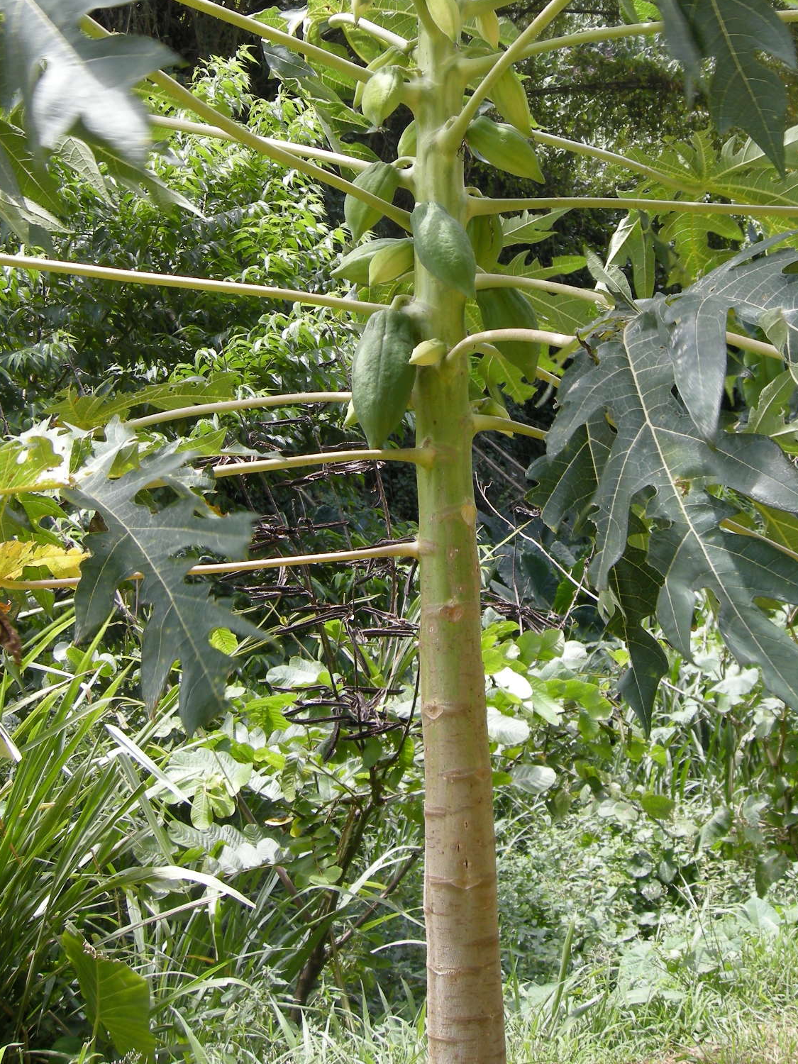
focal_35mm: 56
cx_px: 413
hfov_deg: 26.1
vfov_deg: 33.6
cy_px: 264
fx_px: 1721
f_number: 3.4
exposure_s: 1/103
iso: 64
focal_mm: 7.5
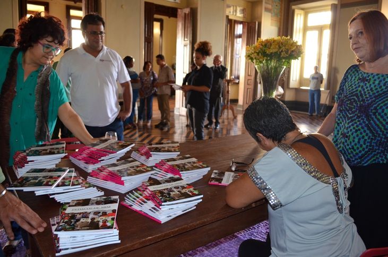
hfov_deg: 67.5
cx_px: 194
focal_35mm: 27
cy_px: 128
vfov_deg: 47.7
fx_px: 290
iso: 900
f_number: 3.5
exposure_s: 1/60
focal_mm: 18
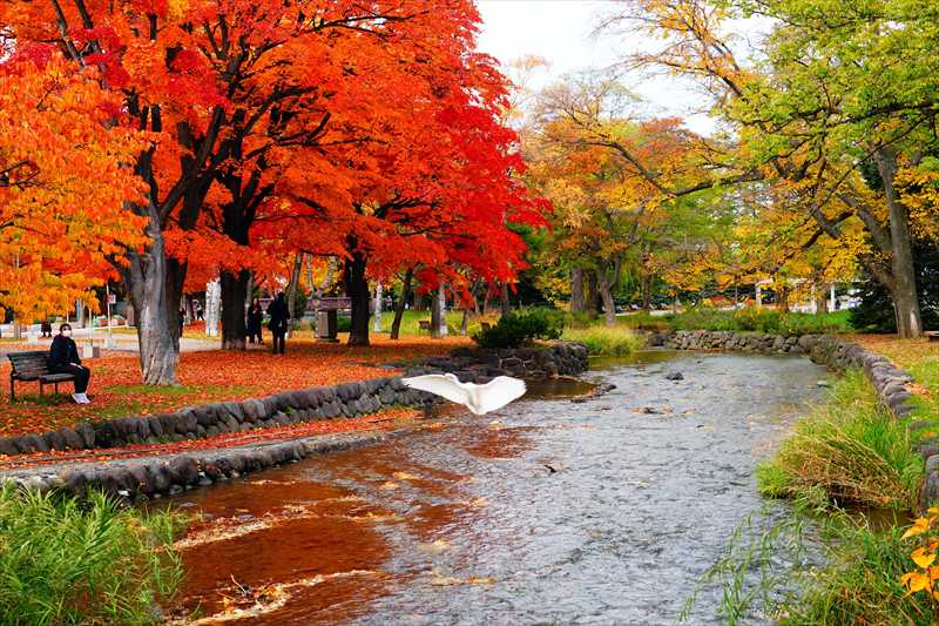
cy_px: 313
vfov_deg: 25.7
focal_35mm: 52
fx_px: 1369
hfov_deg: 37.9
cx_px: 470
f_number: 5
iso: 100
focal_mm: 35
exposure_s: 1/100
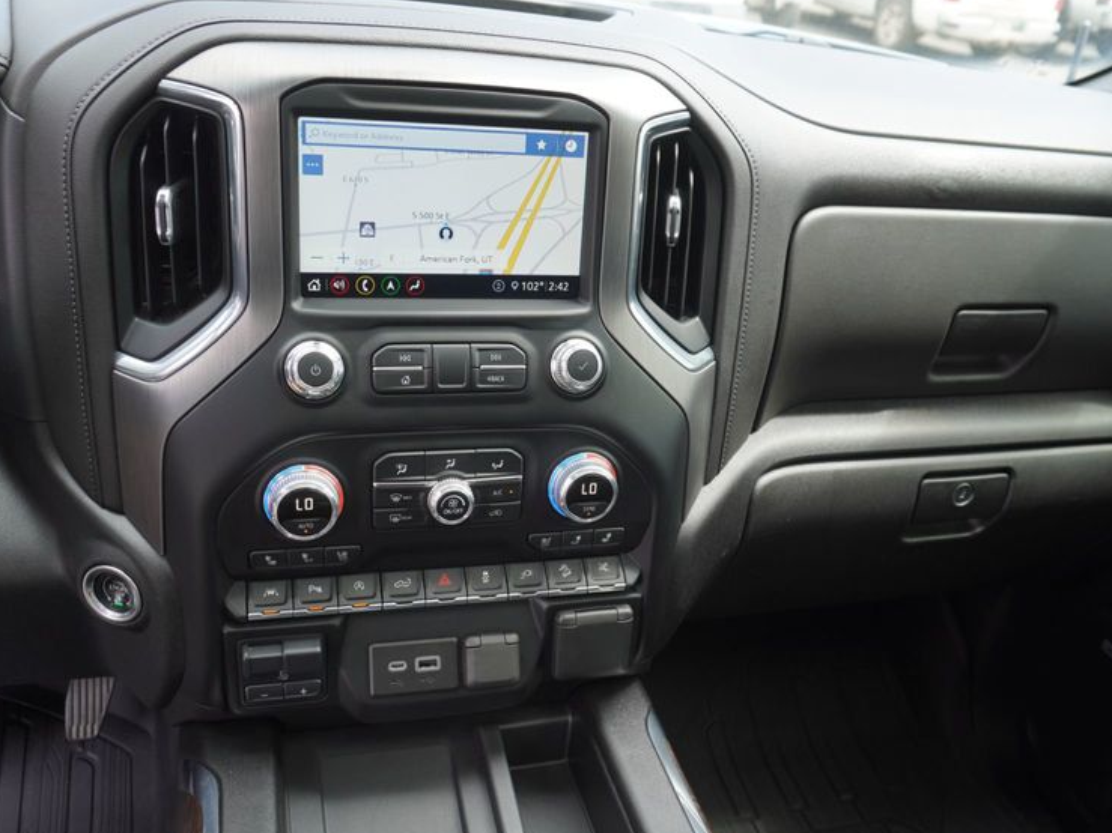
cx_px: 593
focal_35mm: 32
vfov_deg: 44.1
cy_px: 432
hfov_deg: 56.8
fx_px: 1028
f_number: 4.5
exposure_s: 1/80
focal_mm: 16
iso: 100
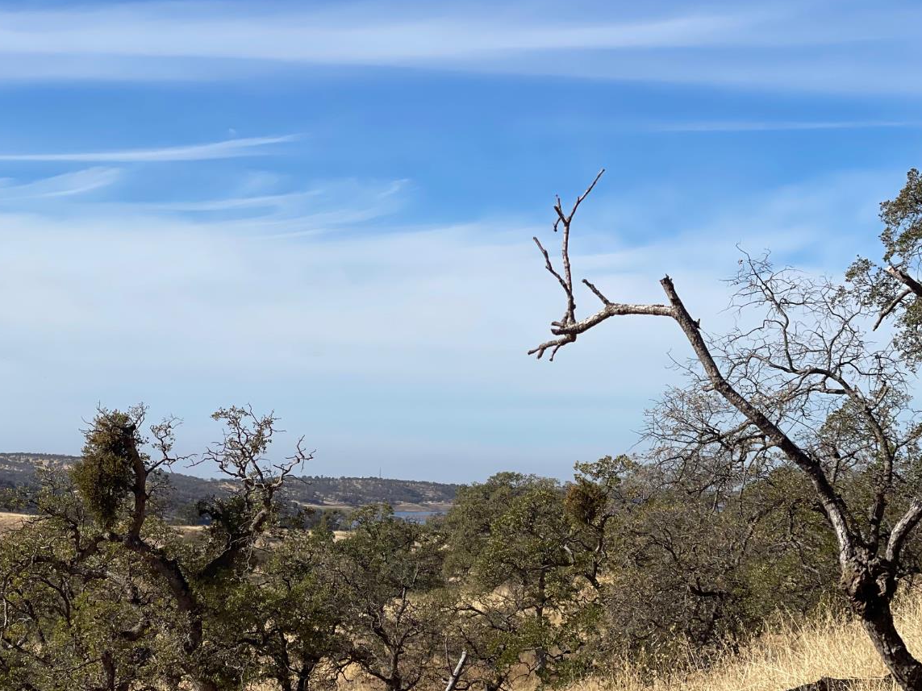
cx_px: 402
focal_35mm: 84
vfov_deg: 17.6
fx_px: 2237
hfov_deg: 23.3
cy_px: 385
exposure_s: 1/2538
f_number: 2.2
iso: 32
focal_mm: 7.5
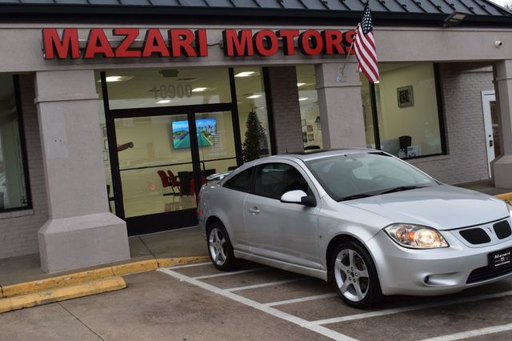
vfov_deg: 30.8
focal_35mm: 44
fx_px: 618
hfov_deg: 45.0
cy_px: 170
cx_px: 256
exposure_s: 1/80
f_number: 8
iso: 400
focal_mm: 29
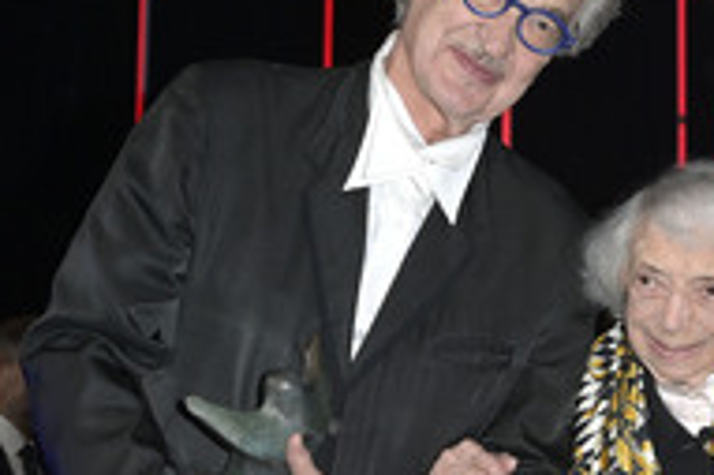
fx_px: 2338
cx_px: 619
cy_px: 325
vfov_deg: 11.6
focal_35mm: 118
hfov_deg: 17.2
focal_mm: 50
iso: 800
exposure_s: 1/160
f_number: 5.6
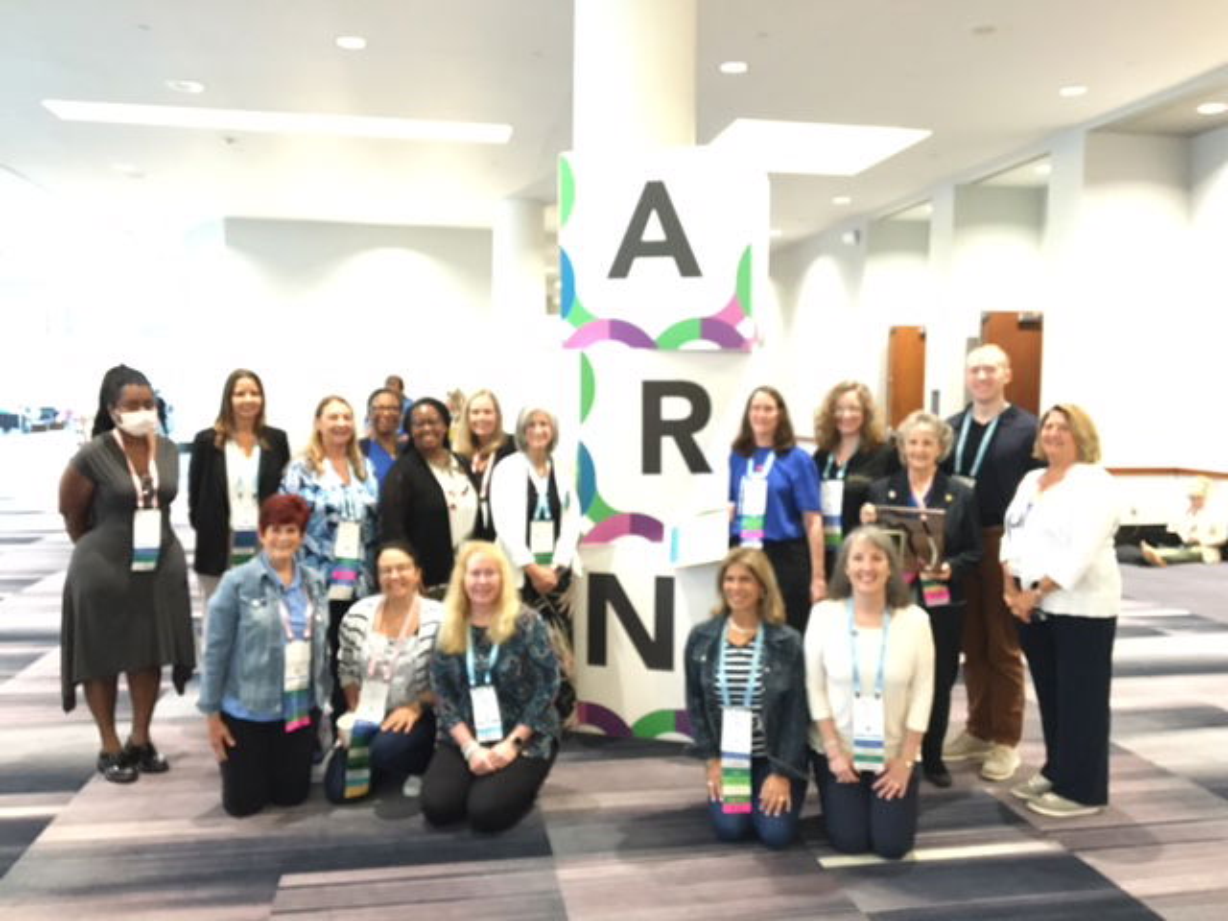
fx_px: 1029
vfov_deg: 48.2
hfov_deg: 61.7
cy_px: 460
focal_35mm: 29
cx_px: 614
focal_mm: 4.15
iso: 320
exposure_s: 1/15
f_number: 2.2
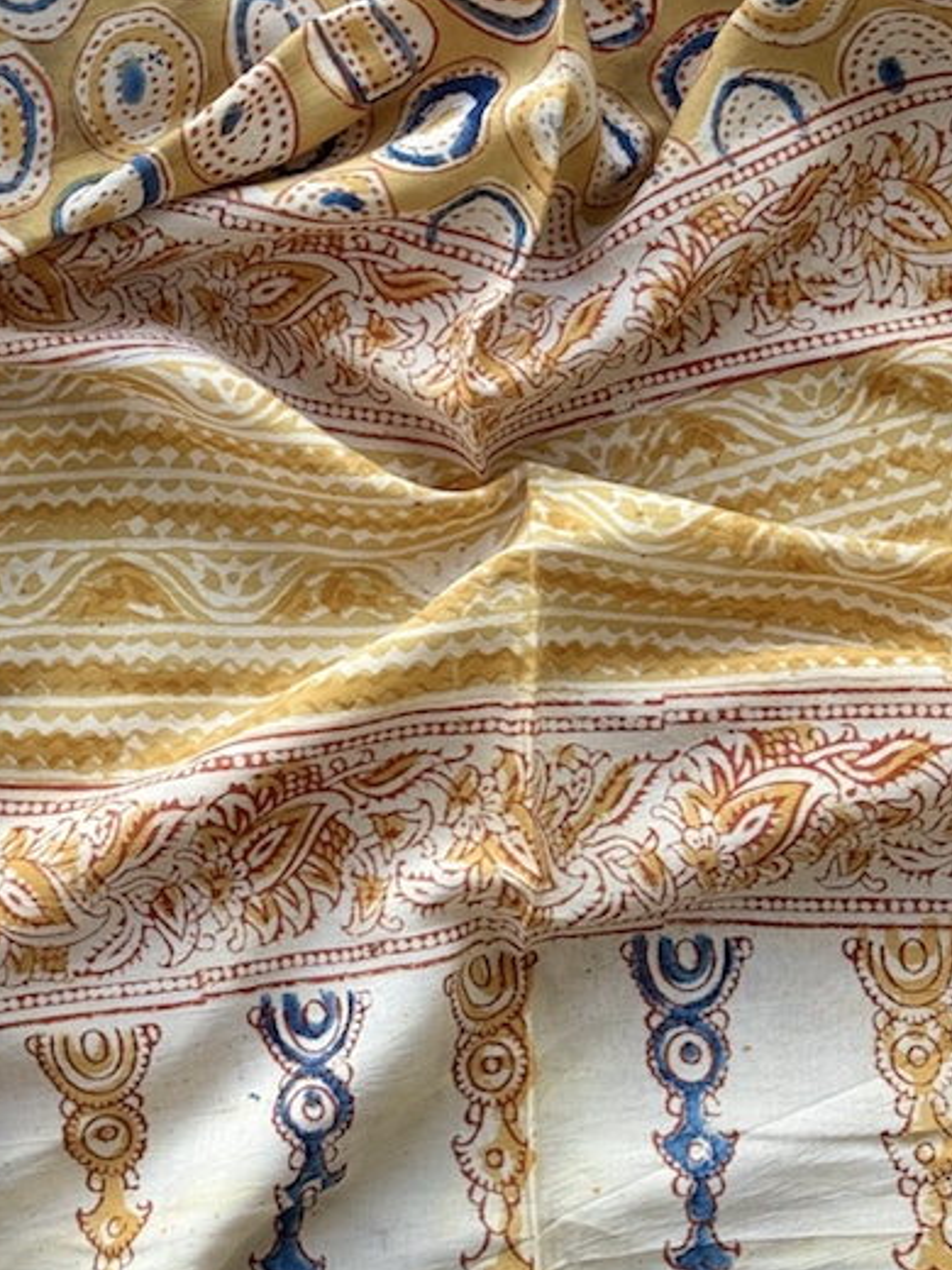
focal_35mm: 92
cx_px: 187
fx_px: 3374
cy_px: 169
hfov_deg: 15.9
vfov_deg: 20.9
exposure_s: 1/436
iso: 64
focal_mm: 6.76
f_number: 1.78
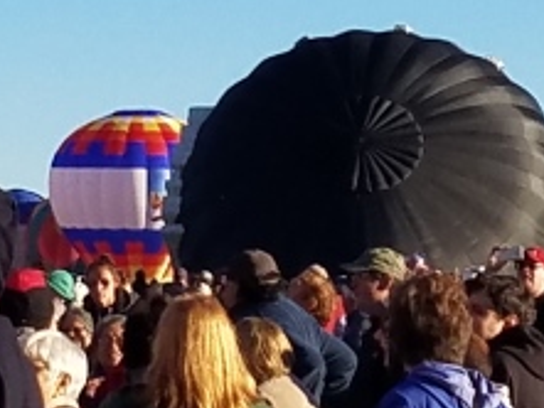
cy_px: -229
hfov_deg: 20.9
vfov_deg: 14.5
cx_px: 276
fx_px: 1478
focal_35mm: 94
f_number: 1.7
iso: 50
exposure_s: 1/2248
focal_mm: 4.2
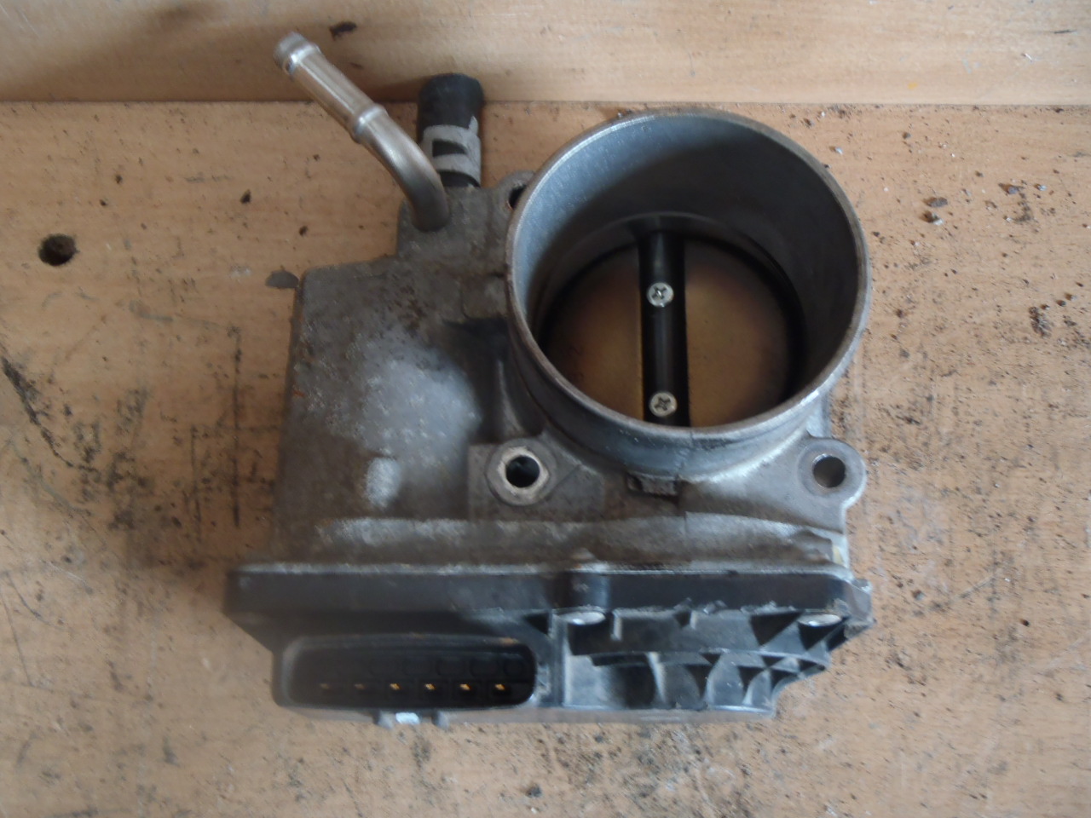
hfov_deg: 49.0
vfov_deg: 37.7
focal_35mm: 38
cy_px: 409
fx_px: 1198
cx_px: 546
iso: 200
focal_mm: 6.83
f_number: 4.6
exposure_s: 1/15
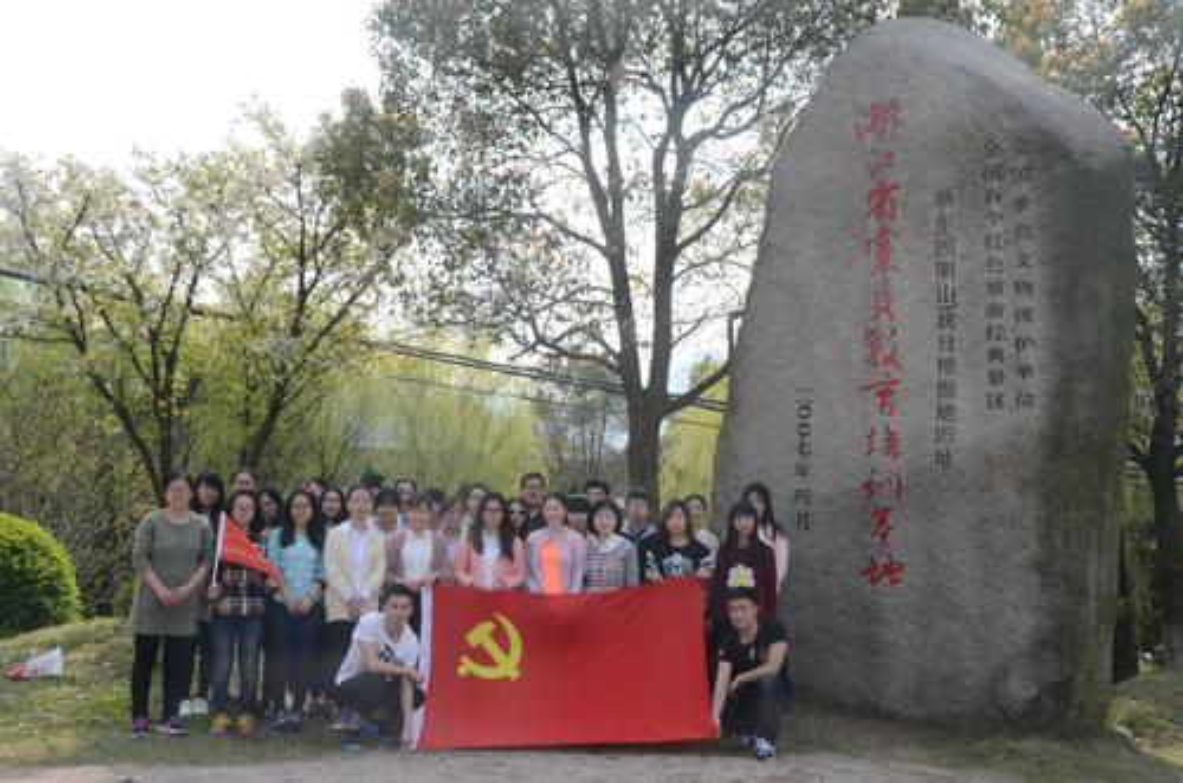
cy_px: 392
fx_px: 1279
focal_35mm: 39
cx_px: 592
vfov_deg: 34.1
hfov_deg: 49.6
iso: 3200
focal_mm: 26
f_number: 16
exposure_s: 1/1000
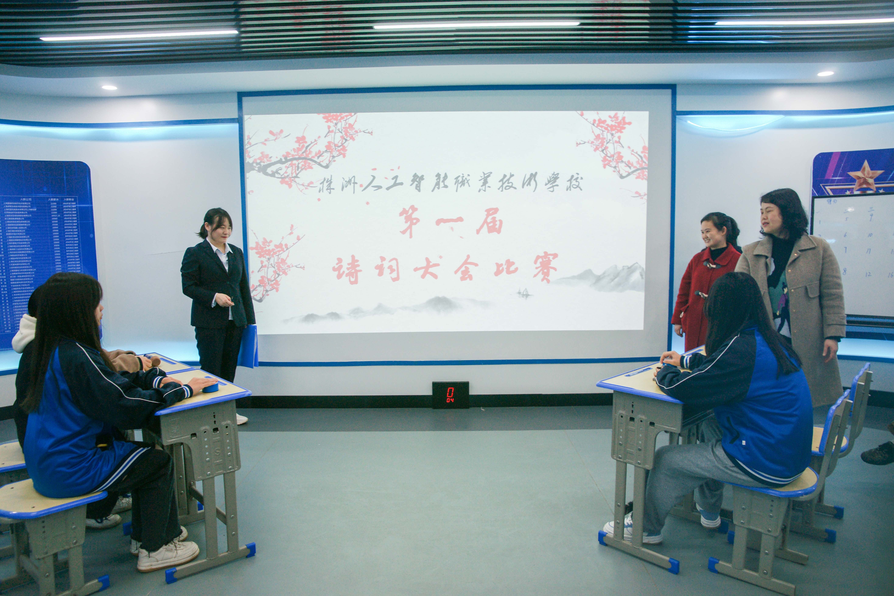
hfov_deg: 73.7
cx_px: 447
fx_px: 596
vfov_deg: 53.1
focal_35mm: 24
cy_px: 298
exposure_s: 1/50
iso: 200
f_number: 4.5
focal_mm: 24
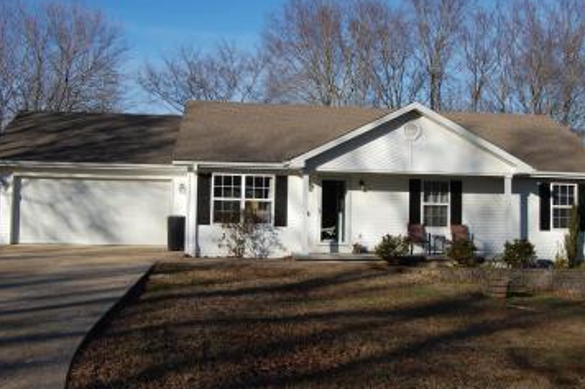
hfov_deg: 50.7
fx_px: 617
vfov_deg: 34.9
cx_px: 311
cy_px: 162
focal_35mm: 38
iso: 200
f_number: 10
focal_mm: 20
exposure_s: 1/400
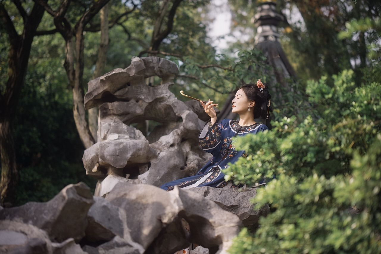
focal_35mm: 84
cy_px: 127
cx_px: 190
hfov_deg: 24.2
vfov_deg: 16.3
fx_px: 889
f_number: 1.2
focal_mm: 56
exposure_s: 1/2000
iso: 125
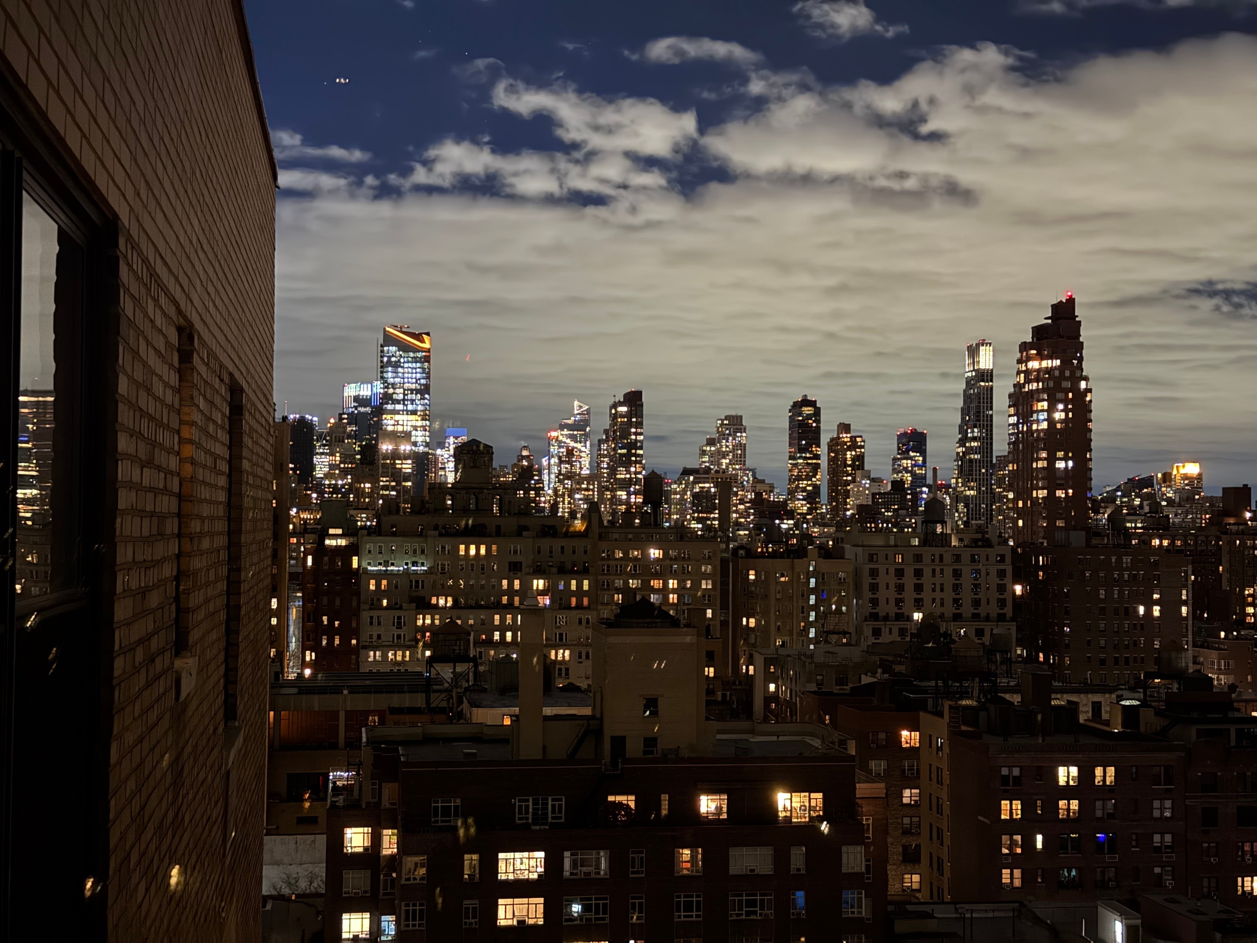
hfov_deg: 39.7
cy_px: 472
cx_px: 628
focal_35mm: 48
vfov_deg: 30.3
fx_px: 1743
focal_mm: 6.76
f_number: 1.78
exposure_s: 1/5
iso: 640
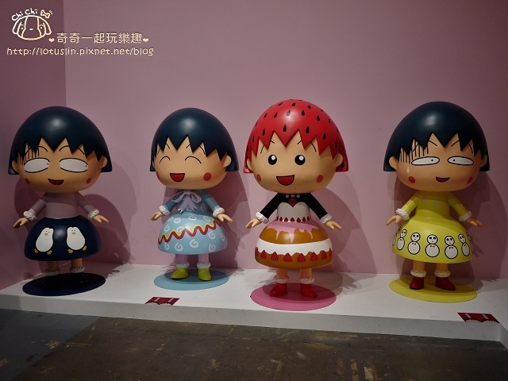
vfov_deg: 49.7
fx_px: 411
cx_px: 254
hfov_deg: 63.4
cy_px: 190
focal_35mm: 28
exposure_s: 1/60
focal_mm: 14
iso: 160
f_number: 2.5
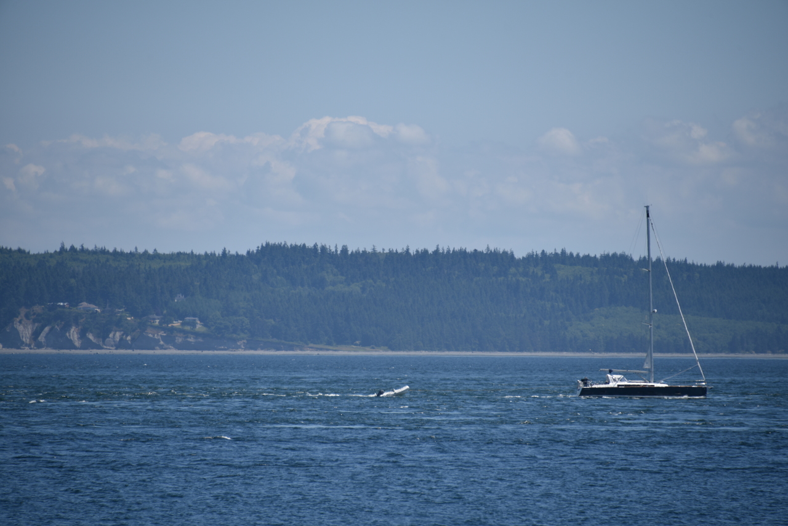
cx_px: 394
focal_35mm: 300
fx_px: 6568
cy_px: 263
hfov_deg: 6.9
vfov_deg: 4.6
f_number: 6.3
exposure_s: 1/640
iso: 100
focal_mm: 300
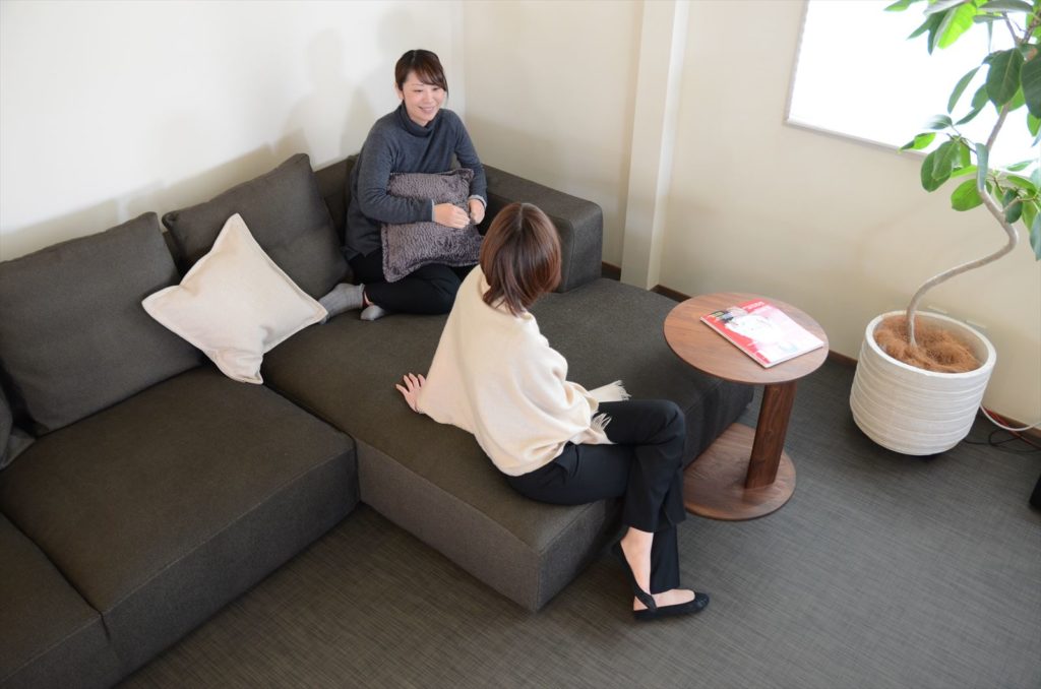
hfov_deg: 57.3
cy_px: 344
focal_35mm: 33
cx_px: 520
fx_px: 952
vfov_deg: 39.8
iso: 800
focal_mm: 22
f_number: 3.2
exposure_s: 1/40
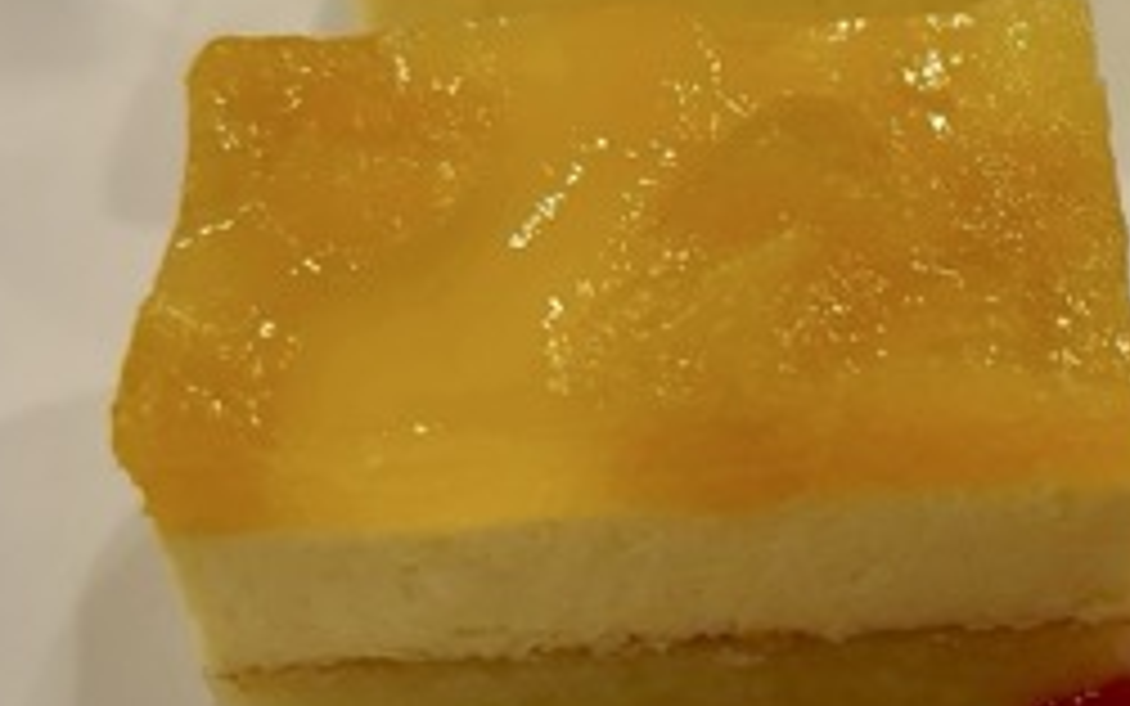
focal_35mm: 77
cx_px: 878
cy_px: 331
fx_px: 2372
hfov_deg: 26.4
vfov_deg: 16.9
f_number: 1.6
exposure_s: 1/50
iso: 80
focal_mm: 5.96
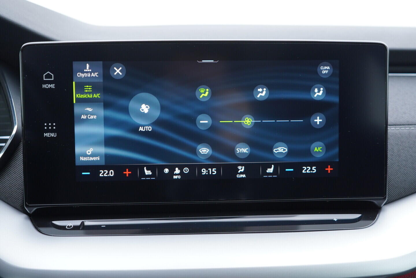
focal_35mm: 36
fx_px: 416
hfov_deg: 53.1
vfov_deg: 36.9
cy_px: 139
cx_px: 208
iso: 200
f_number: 2.8
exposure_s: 1/40
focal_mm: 24
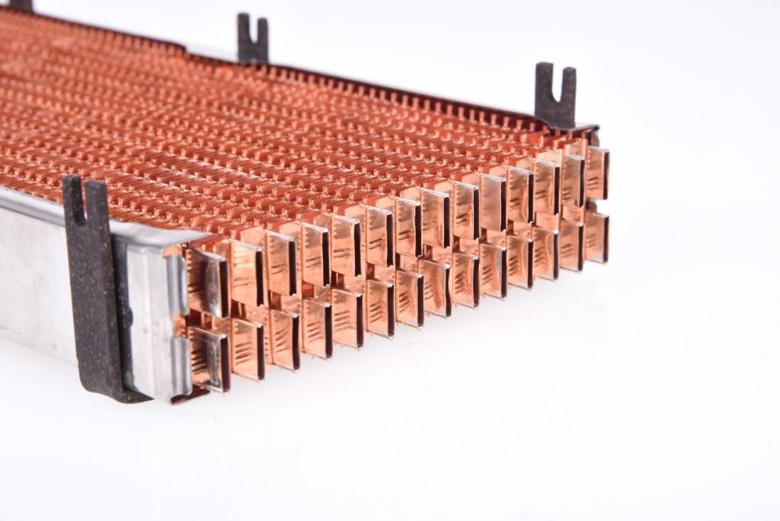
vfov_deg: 13.1
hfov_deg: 19.4
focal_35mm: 105
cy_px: 260
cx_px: 390
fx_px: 2276
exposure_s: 1/160
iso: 100
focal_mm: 105
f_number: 14
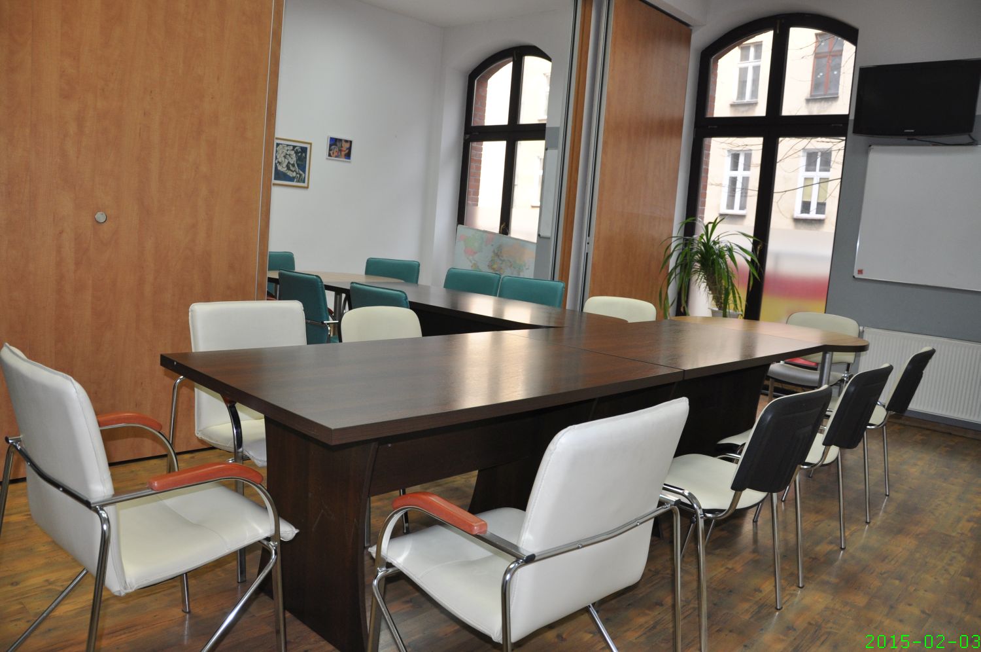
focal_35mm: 27
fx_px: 735
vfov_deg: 47.8
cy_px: 326
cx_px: 490
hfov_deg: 67.4
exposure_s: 1/125
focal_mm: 18
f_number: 3.5
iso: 560
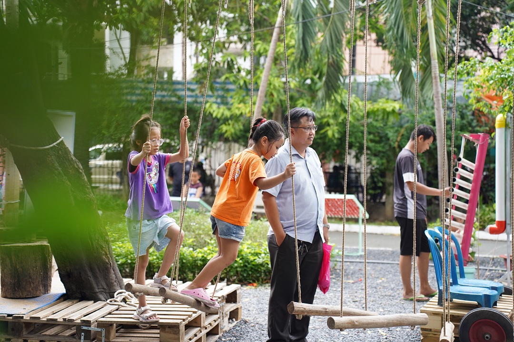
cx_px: 257
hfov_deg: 31.9
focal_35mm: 63
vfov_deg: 21.6
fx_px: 899
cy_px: 171
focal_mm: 63
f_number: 3.2
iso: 500
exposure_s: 1/250
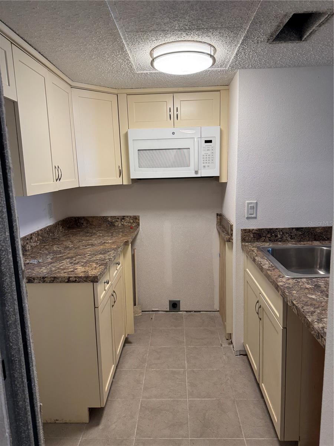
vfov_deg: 71.6
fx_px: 309
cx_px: 167
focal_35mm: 24
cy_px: 223
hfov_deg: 56.8
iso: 160
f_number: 1.78
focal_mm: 6.76
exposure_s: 1/120
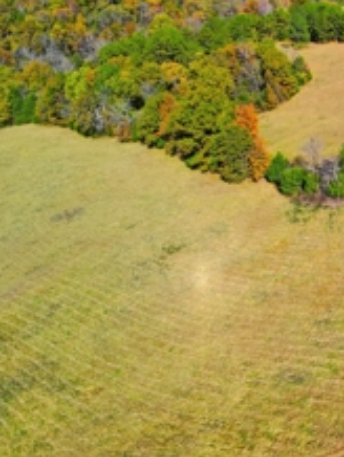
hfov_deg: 30.2
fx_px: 582
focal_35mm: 44
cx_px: 359
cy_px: 170
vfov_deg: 42.6
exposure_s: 1/1000
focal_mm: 6.7
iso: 100
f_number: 1.7
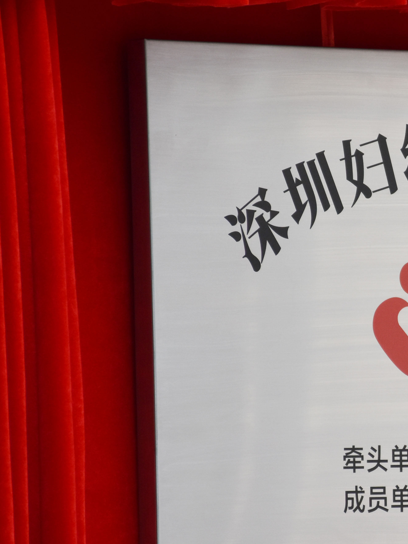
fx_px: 7371
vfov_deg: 4.2
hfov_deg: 3.2
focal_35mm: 469
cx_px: 497
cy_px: 300
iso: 400
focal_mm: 140
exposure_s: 1/400
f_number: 5.6
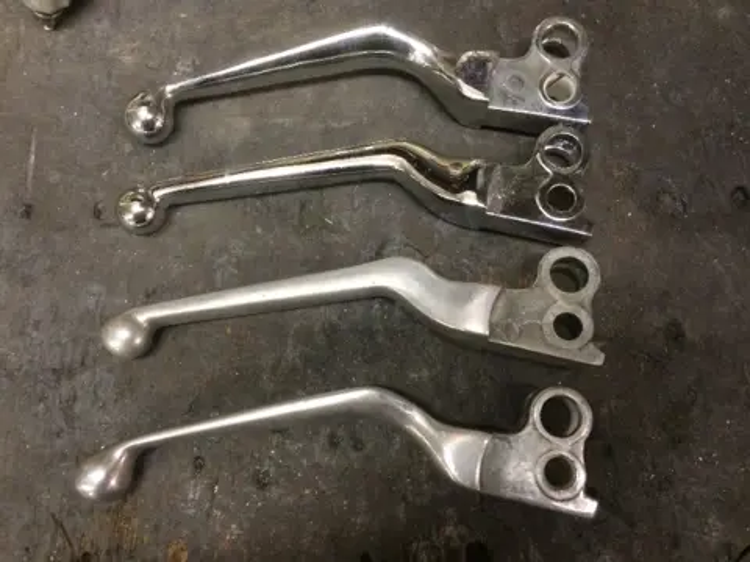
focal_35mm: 29
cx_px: 375
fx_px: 628
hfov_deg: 61.7
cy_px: 281
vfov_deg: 48.2
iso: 320
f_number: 2.2
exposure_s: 1/20
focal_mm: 4.15
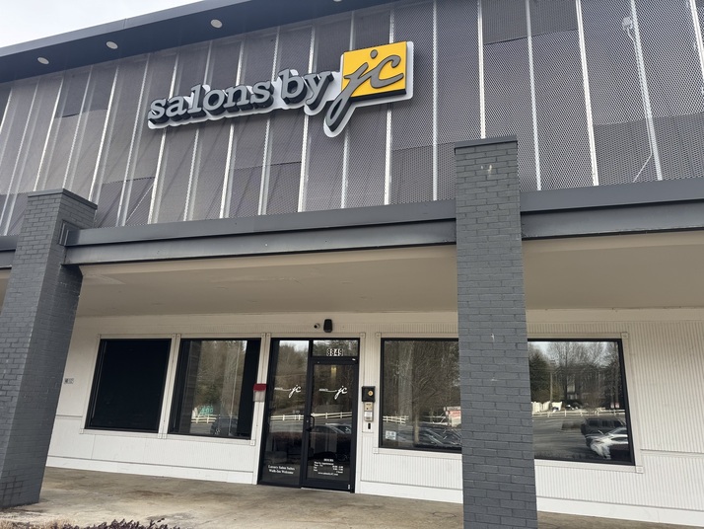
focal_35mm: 24
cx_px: 352
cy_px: 264
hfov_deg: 71.6
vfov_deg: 56.8
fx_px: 488
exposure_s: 1/664
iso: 80
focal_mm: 6.76
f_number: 1.78
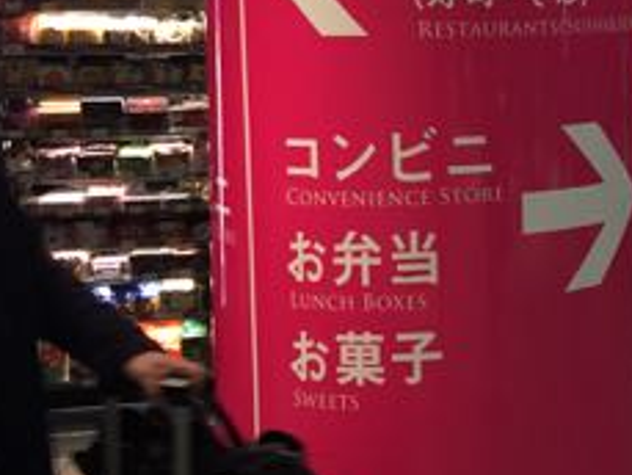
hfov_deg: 21.3
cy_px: 116
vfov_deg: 18.1
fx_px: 1480
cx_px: 867
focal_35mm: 81
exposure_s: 1/30
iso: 64
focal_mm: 4.15
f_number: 2.2
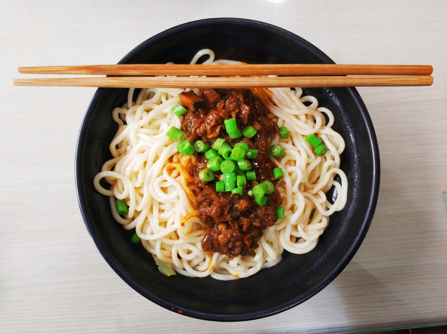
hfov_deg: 65.4
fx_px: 348
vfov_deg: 51.3
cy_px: 167
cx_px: 224
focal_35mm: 27
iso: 200
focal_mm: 3.82
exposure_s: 1/60
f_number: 1.8
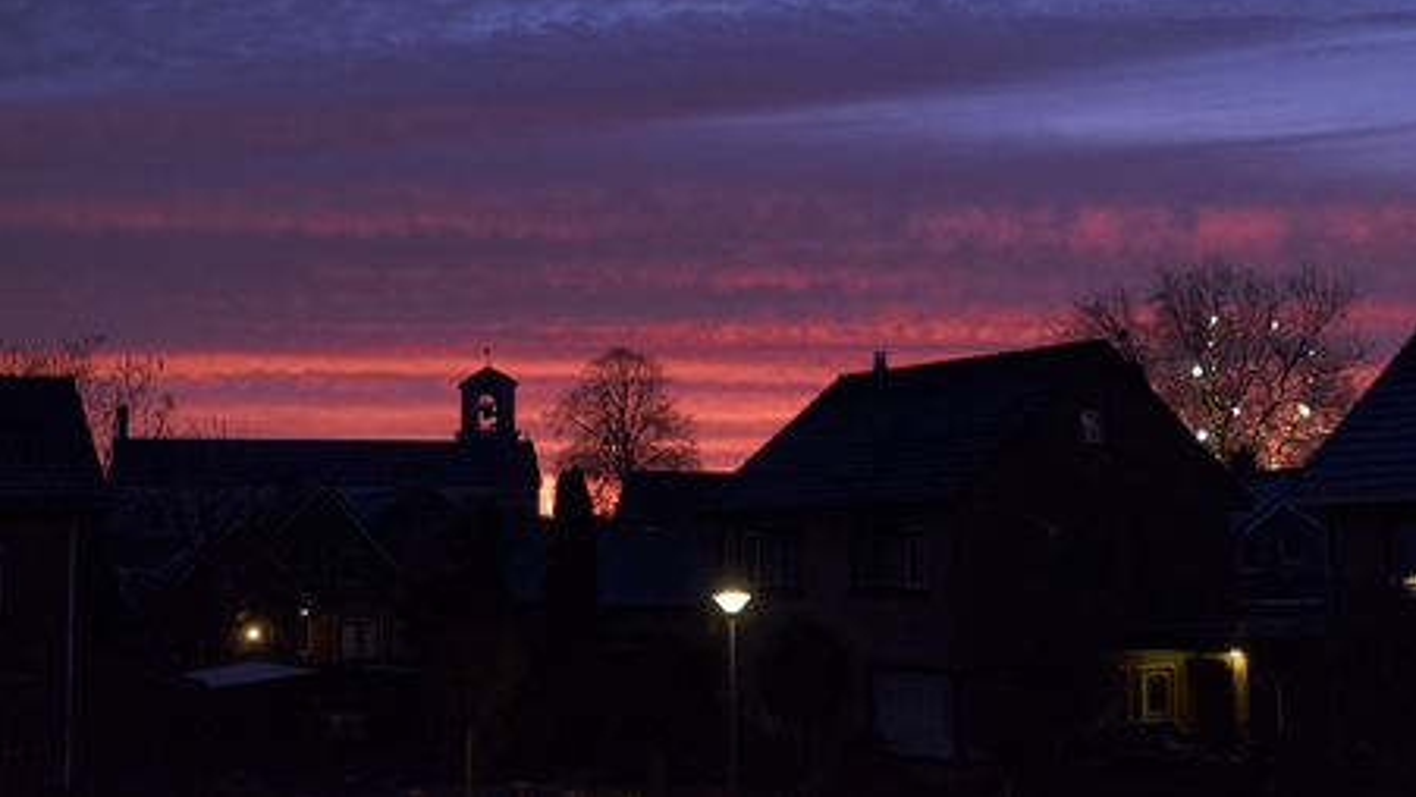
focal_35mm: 47
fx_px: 1765
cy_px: 318
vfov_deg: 25.4
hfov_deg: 43.7
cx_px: 716
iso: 1250
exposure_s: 1/40
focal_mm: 29.3
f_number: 4.3
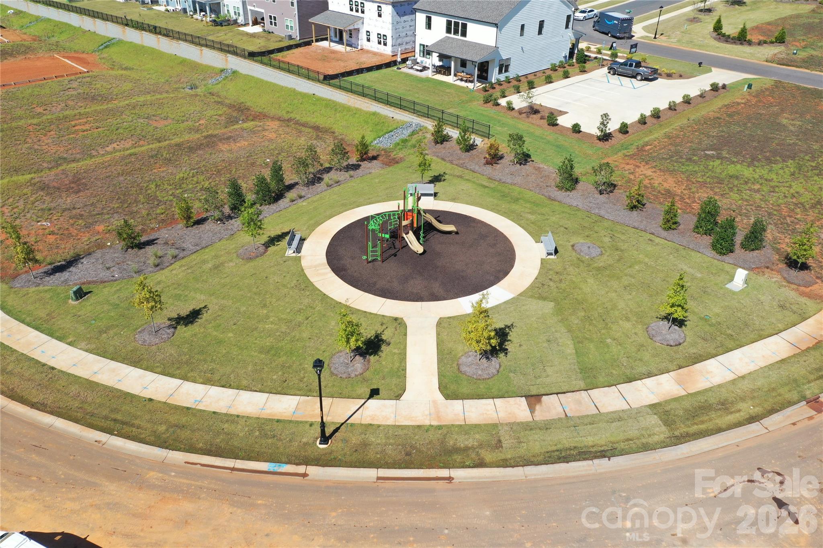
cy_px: 274
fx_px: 640
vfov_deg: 46.4
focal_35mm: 28
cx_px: 412
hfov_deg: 65.5
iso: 100
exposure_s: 1/400
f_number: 5.6
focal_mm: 10.26
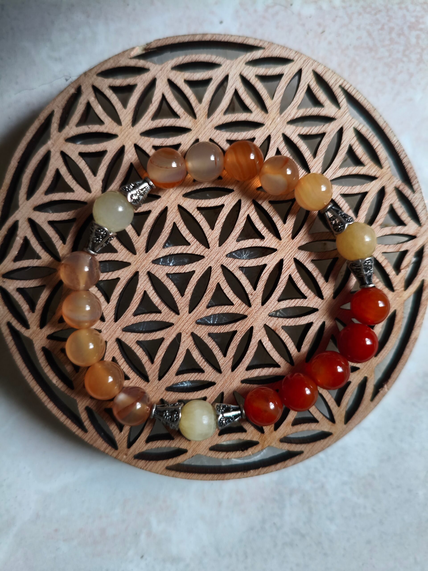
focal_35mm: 26
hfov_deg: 53.1
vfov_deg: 67.3
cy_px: 286
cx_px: 214
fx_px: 429
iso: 640
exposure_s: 1/50
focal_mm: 4.94
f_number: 1.5
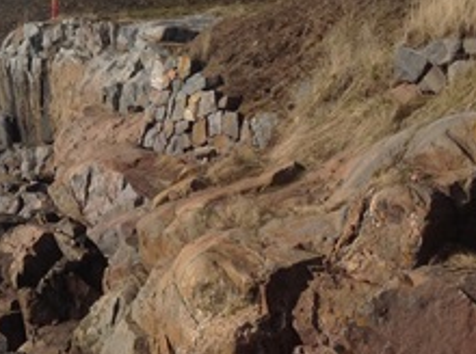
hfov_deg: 18.3
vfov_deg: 14.2
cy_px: 26
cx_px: -71
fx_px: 1413
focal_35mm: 103
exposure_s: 1/1890
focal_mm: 4.28
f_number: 2.4
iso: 50
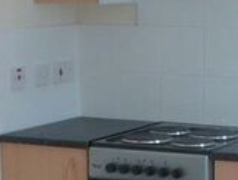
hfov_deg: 12.6
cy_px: 132
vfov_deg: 9.7
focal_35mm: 154
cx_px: 245
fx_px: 1061
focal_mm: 6.4
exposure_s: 1/50
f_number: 3.7
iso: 400
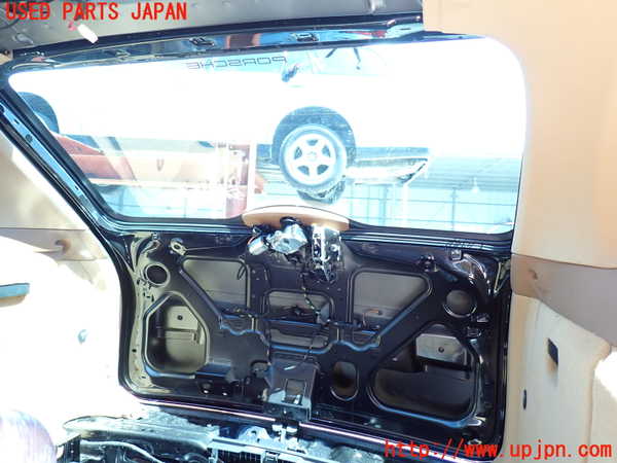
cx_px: 308
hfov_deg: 69.4
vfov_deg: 54.9
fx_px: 446
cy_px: 232
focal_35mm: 25
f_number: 2
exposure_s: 1/50
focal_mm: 4.5
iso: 200
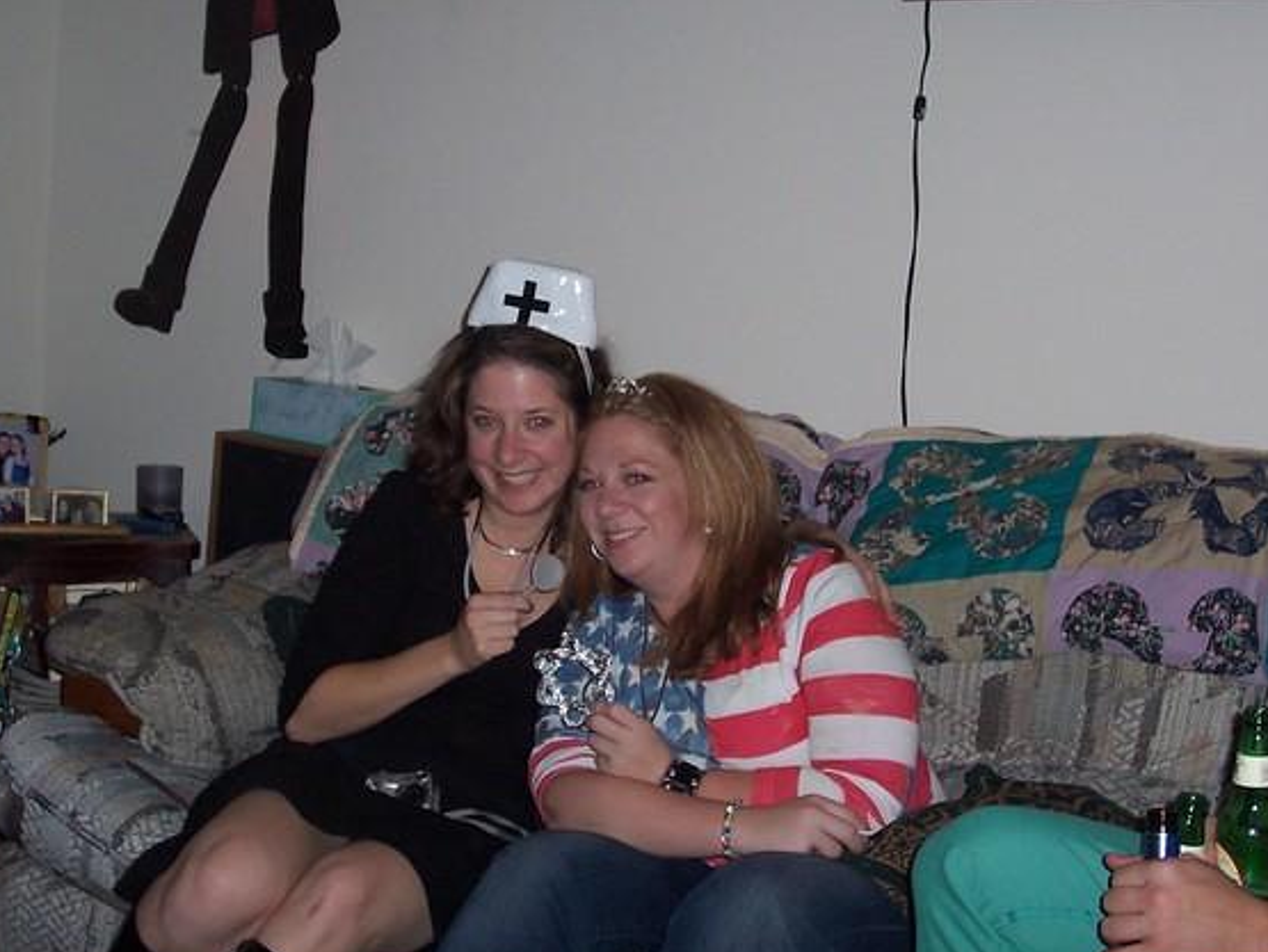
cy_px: 431
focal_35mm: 53
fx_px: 1943
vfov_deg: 27.5
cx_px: 633
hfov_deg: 36.1
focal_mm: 7
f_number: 3
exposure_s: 1/60
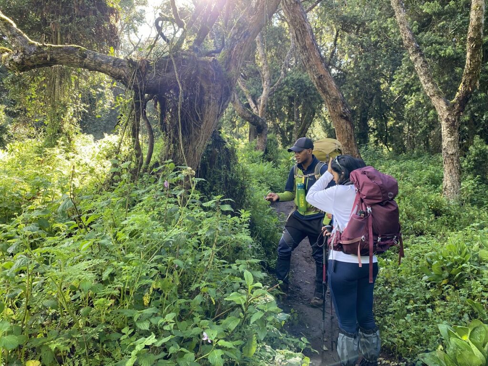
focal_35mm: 26
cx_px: 244
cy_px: 183
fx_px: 367
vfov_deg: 53.1
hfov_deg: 67.3
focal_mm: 4.25
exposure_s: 1/121
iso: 80
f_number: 1.8
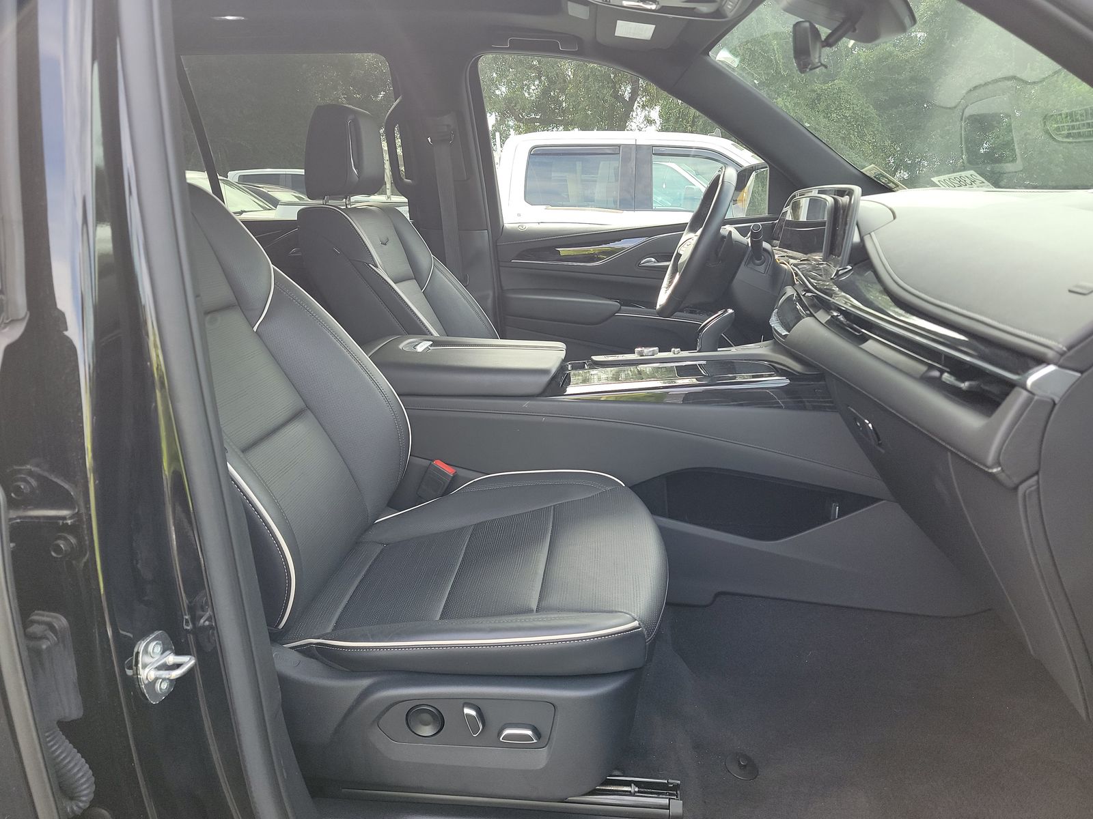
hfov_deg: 71.6
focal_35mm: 24
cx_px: 546
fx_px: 758
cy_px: 410
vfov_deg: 56.8
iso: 93
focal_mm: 6.7
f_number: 1.8
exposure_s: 1/119
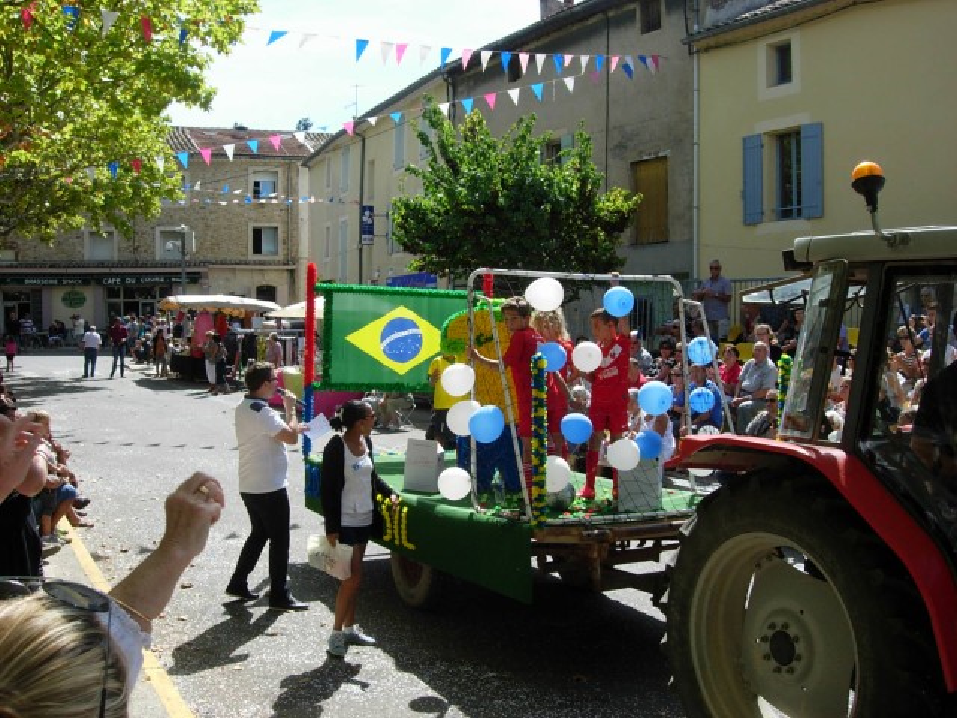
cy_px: 359
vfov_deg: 37.7
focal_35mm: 38
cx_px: 478
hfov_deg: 49.0
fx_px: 1051
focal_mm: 7.8
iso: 64
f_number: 4.8
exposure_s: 1/373
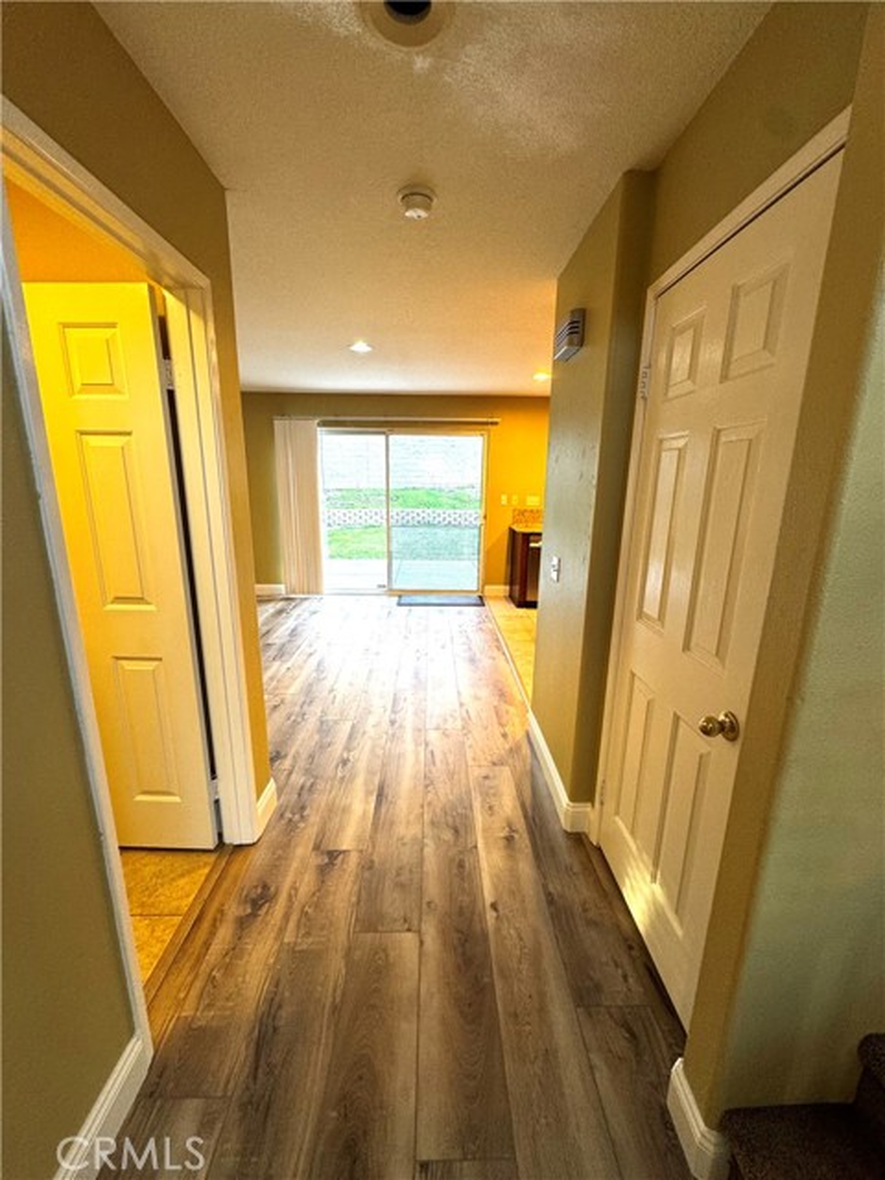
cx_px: 442
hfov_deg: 85.7
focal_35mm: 14
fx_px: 477
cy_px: 590
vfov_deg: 102.1
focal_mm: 2.22
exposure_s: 1/60
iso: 160
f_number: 2.2
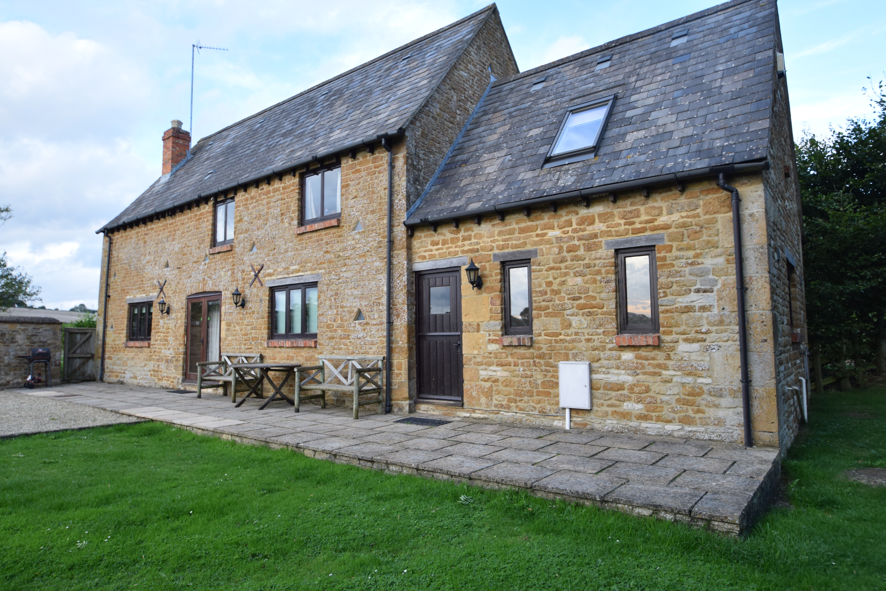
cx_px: 443
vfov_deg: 59.5
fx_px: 517
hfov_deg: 81.2
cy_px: 296
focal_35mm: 21
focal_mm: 14
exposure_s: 1/160
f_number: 6.3
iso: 400
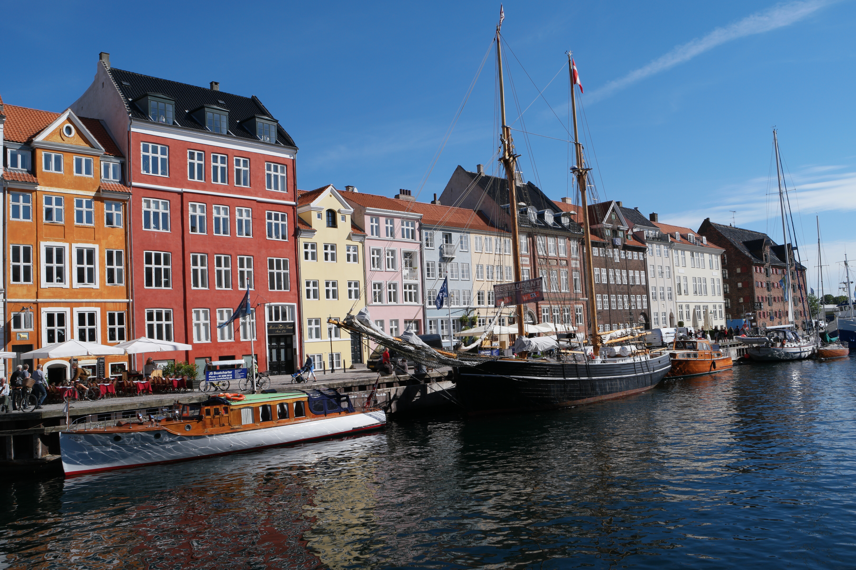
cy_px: 285
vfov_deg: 45.0
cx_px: 428
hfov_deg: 63.7
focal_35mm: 29
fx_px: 690
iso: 100
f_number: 8
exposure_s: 1/400
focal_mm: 19
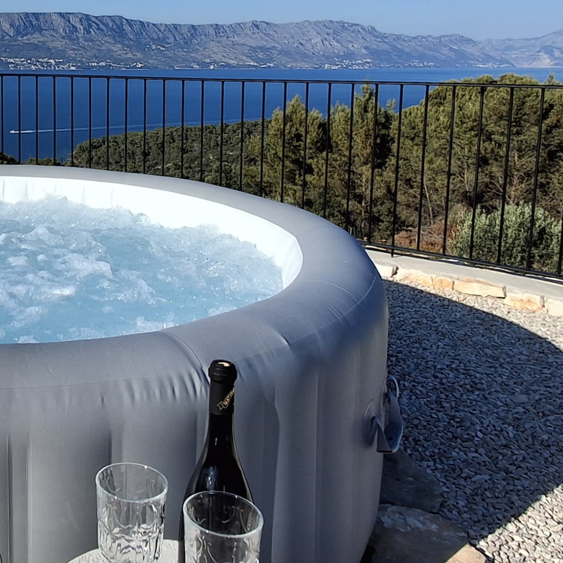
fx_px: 736
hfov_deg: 38.5
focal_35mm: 40
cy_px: 142
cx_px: 41
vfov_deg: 40.7
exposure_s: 1/2000
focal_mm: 1.64
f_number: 2.2
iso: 40
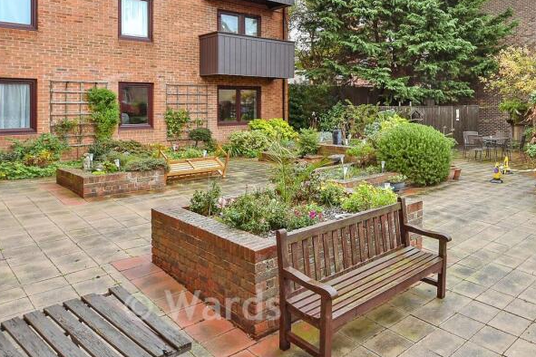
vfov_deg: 47.9
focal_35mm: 26
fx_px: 387
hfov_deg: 63.6
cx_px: 425
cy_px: 94
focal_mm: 10
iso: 200
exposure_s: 1/13
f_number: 8
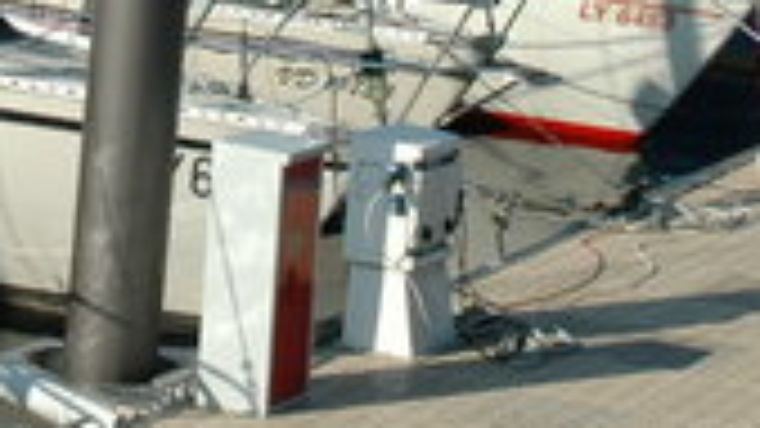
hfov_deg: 12.2
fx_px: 3529
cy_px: -372
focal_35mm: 175
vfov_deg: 6.7
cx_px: 121
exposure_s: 1/500
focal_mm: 27
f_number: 11
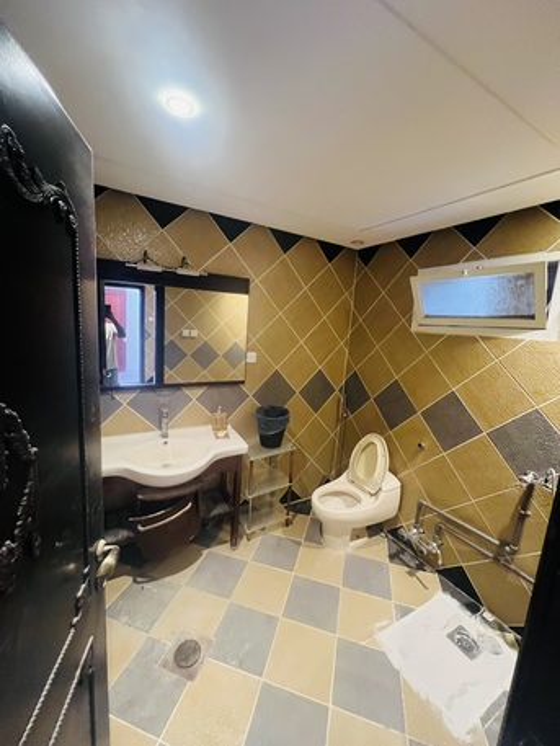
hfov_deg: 89.9
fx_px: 280
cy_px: 373
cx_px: 280
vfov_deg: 106.2
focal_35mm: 13
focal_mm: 1.57
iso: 1000
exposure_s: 1/59
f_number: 1.8
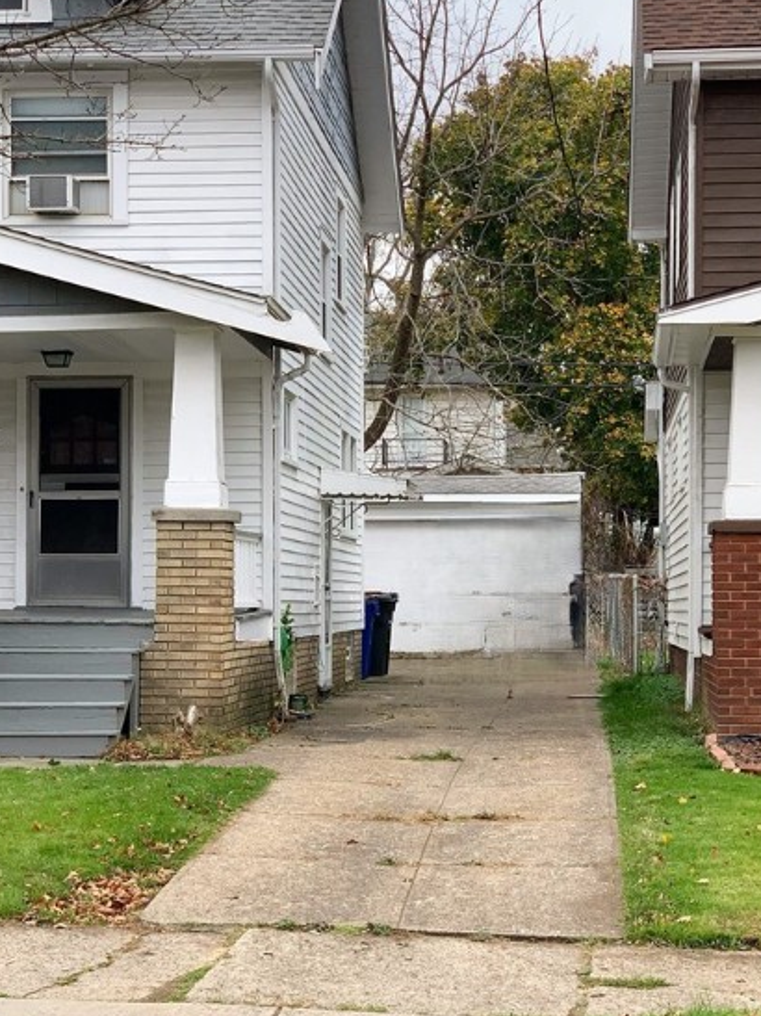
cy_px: 541
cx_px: 395
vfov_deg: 26.7
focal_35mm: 73
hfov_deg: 20.2
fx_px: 2141
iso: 16
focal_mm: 6
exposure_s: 1/202
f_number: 2.4
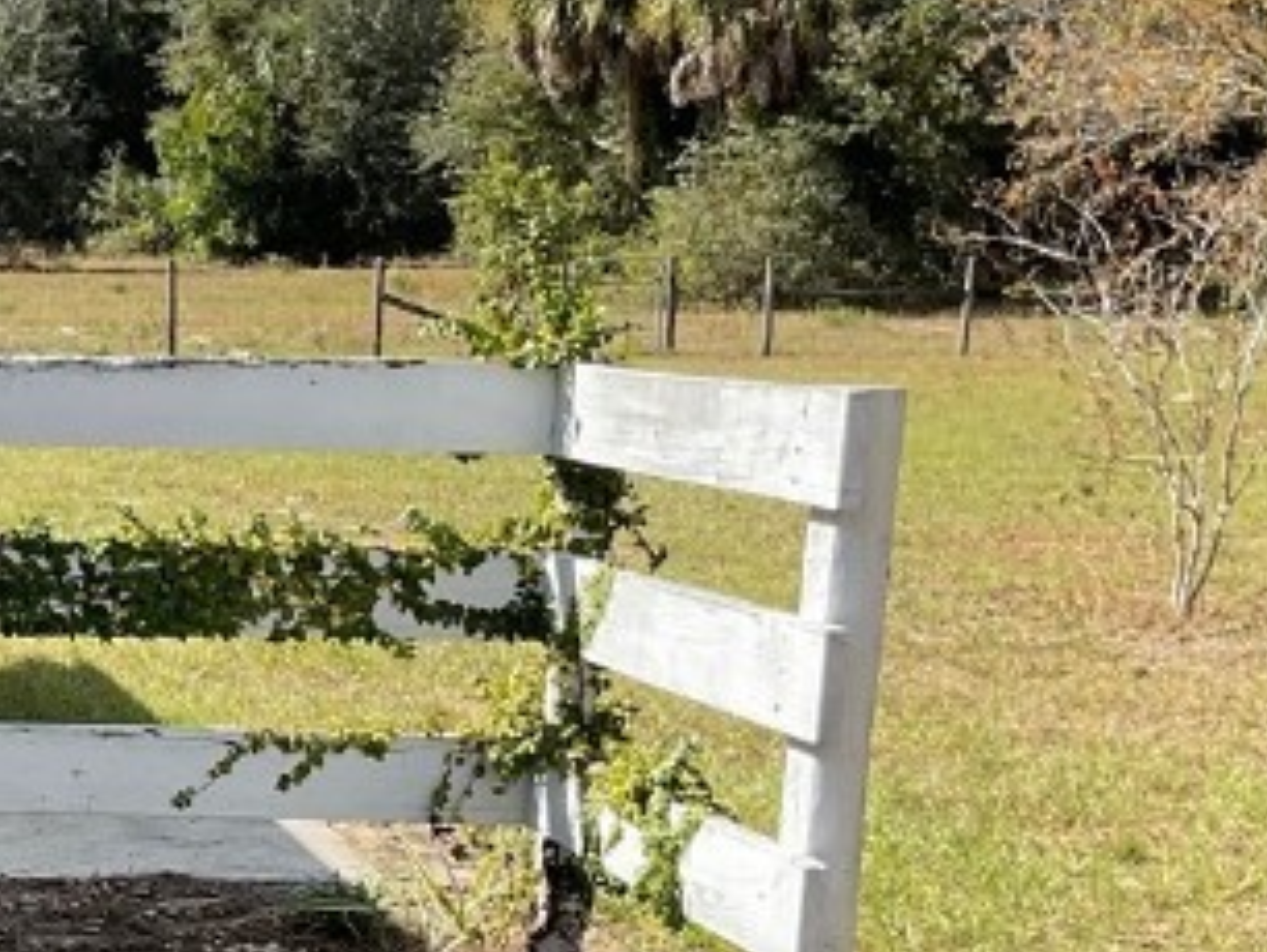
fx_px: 3553
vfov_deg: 15.1
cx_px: -335
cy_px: 853
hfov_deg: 18.9
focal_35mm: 97
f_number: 1.8
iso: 16
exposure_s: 1/883
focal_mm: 3
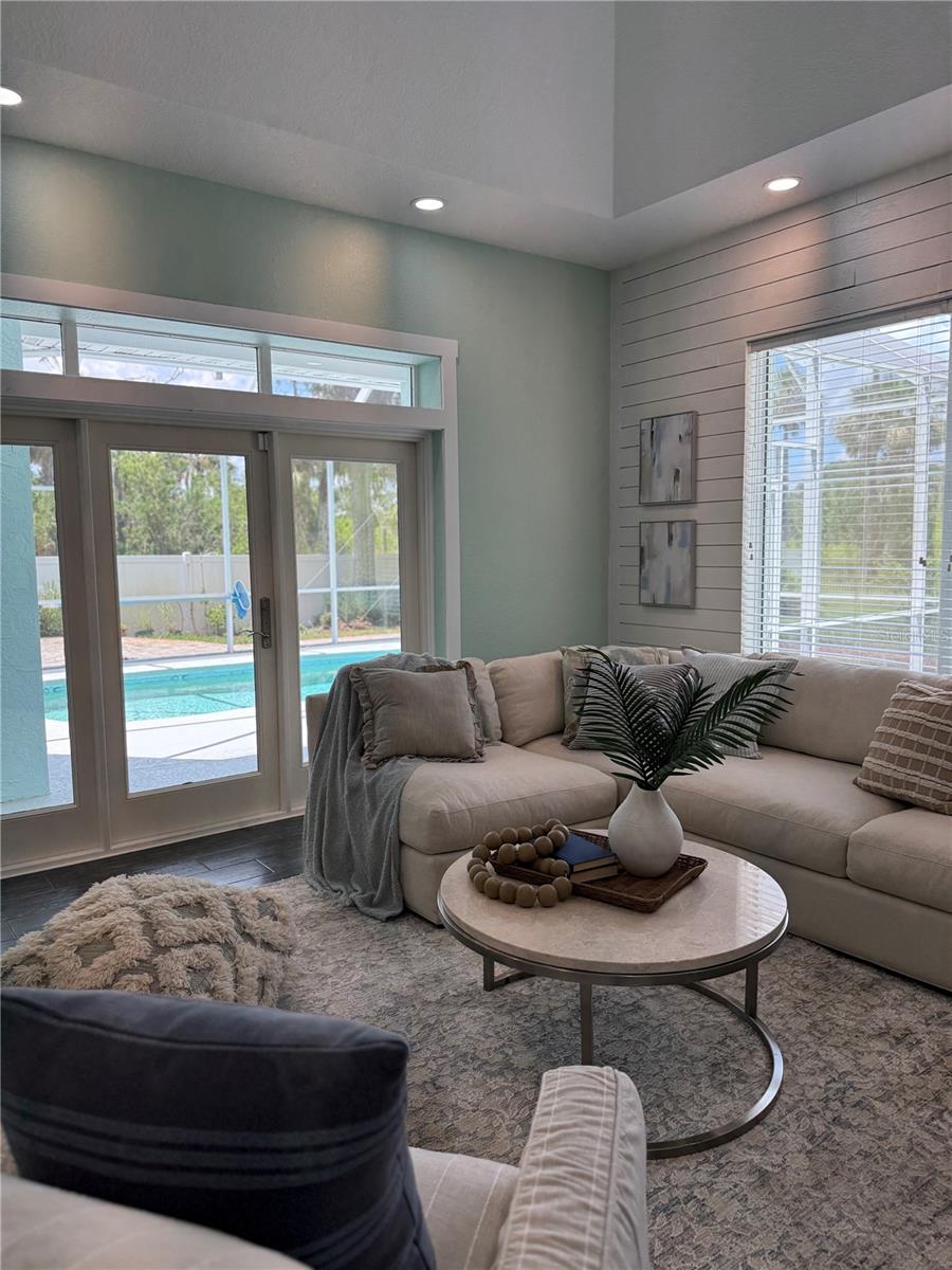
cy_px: 635
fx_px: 880
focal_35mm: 24
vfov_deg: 71.6
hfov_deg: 56.8
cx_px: 476
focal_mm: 6.76
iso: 200
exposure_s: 1/992
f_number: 1.78
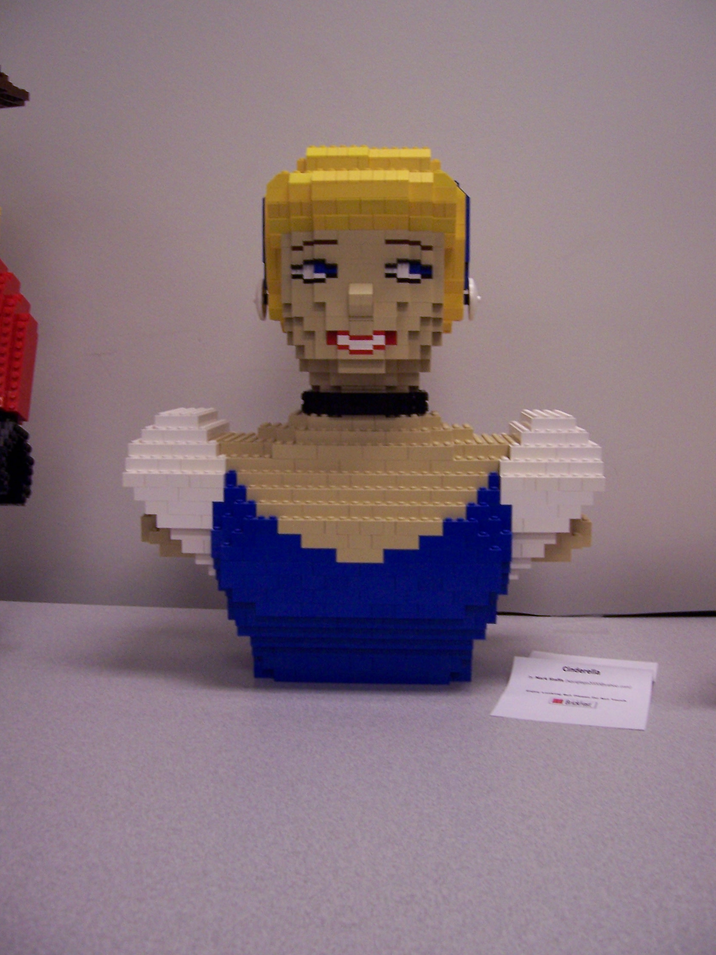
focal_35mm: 37
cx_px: 364
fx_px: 1021
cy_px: 473
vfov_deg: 50.1
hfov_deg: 38.7
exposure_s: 1/30
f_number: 3
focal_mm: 6
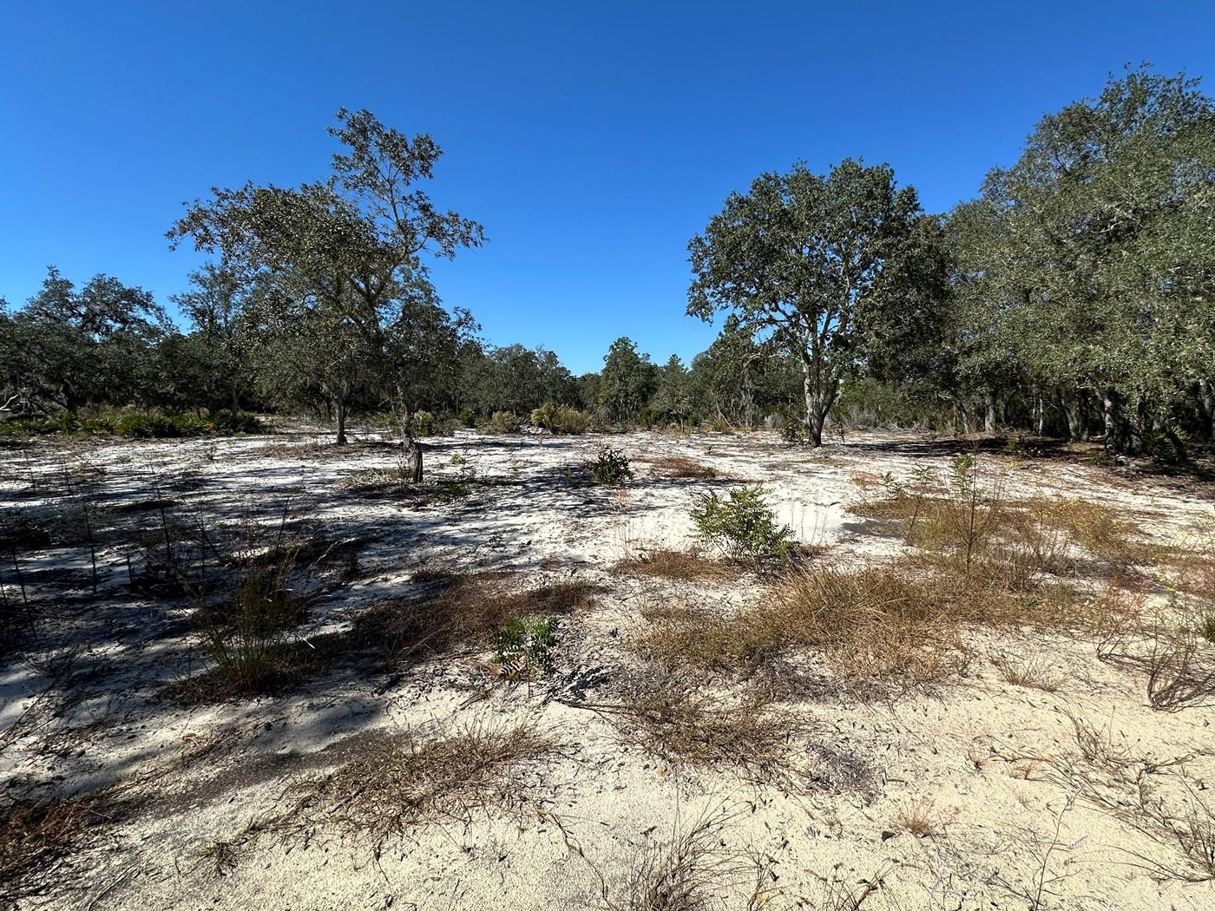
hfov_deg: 94.1
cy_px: 425
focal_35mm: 16
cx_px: 677
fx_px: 562
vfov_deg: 78.0
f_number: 2.2
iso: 40
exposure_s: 1/2020
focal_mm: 2.22
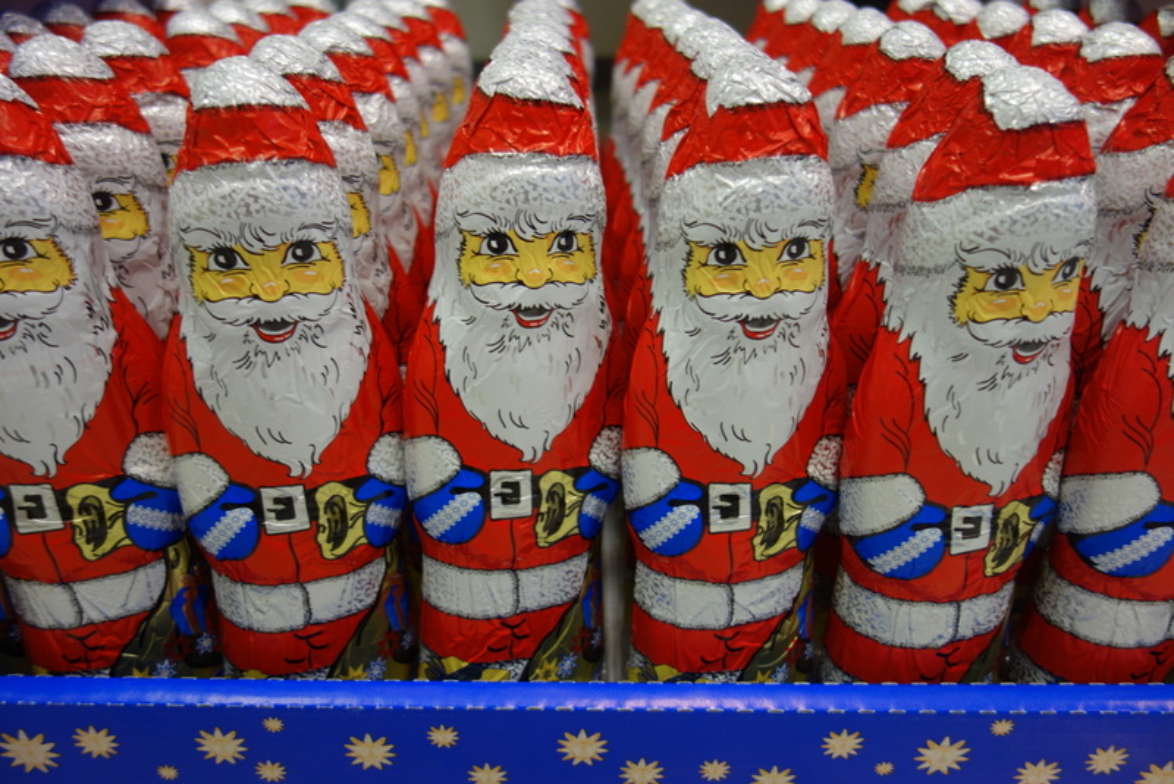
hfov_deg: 65.5
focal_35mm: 28
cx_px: 587
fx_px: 913
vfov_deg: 46.4
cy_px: 392
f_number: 1.8
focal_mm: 10.4
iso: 125
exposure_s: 1/40
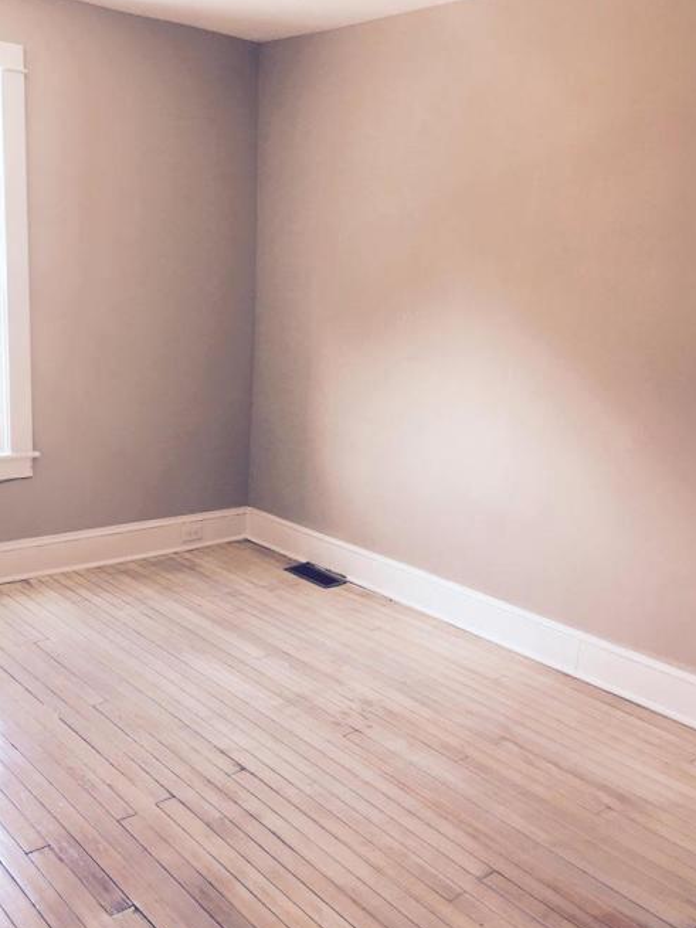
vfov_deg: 53.8
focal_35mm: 34
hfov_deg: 41.8
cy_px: 516
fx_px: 912
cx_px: 339
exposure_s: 1/15
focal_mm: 4.15
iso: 25
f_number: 2.2
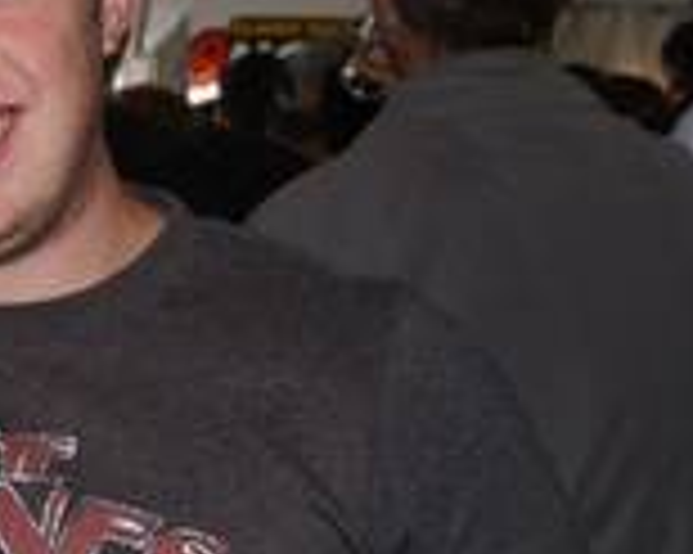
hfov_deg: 14.2
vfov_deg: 12.0
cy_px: 381
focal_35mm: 128
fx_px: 2624
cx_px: -302
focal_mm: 28
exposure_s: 1/60
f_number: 8
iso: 400
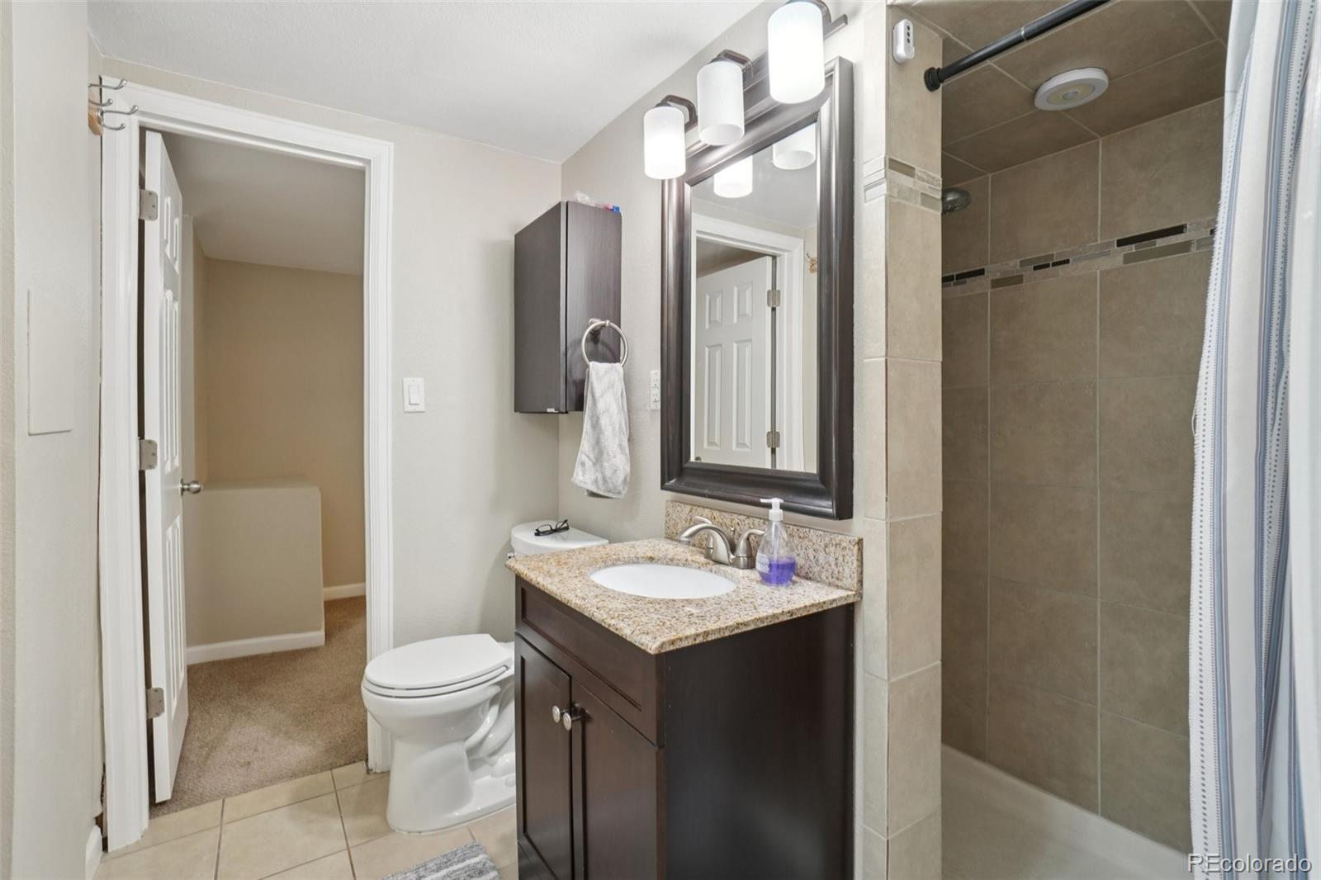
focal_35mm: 15
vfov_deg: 77.3
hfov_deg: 100.4
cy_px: 440
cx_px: 660
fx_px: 550
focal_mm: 10
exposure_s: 1/8
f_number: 8
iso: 400
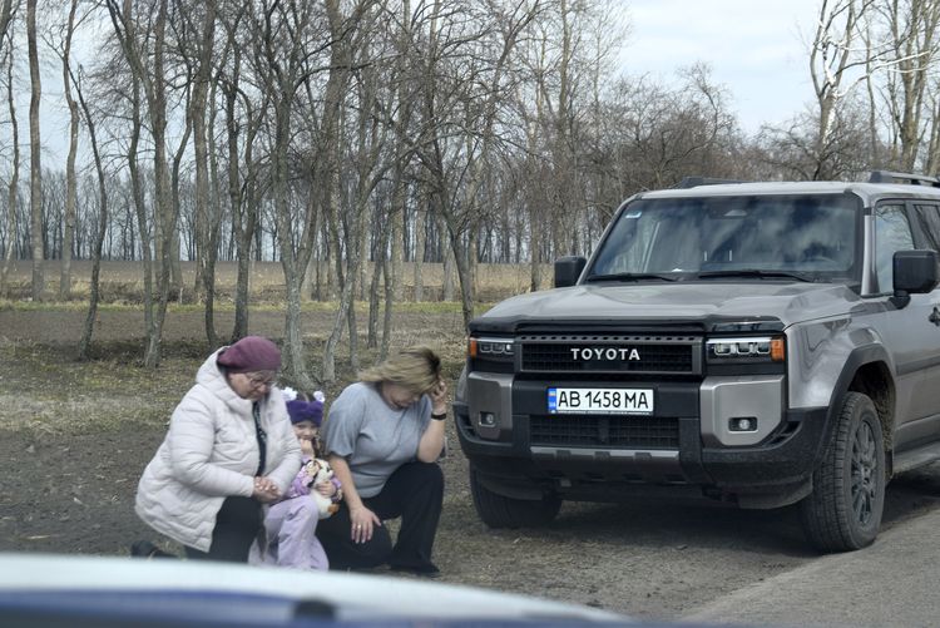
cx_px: 470
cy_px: 314
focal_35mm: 82
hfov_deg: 24.6
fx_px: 2155
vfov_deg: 16.6
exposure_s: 1/250
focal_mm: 55
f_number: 8
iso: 200
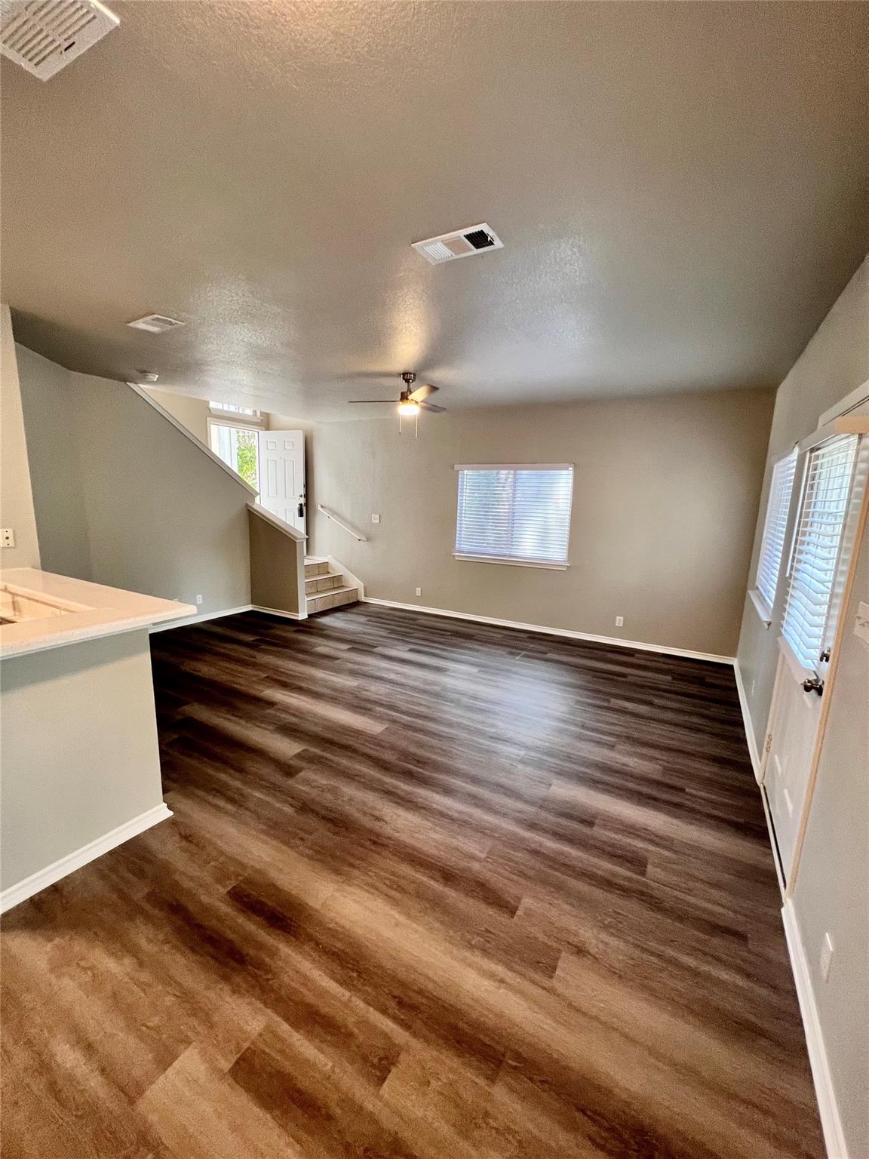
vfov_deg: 106.2
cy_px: 580
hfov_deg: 89.9
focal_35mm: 13
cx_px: 434
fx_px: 435
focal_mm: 1.57
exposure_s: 1/60
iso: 200
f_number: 1.8
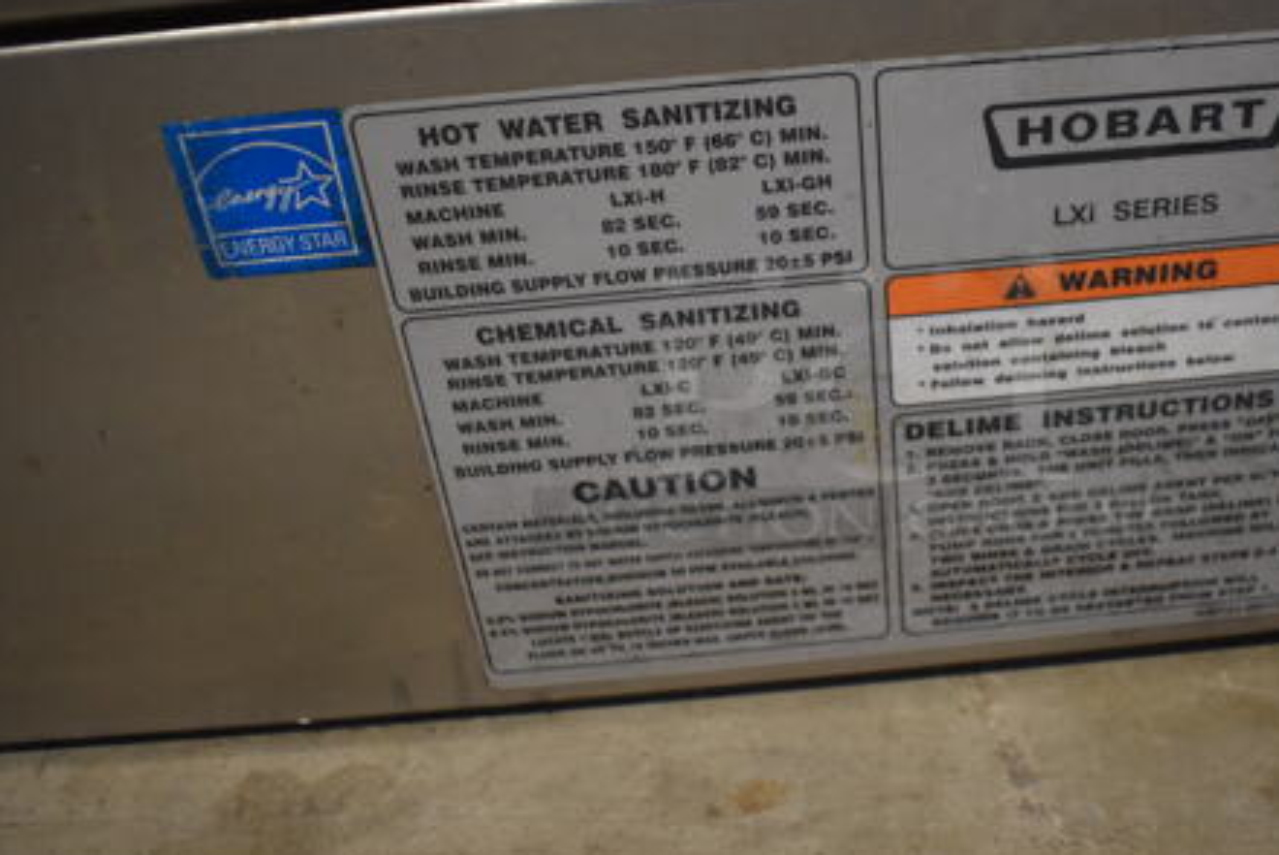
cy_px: 396
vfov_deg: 30.8
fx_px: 1553
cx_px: 858
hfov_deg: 44.1
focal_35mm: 44
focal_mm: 21
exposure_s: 1/125
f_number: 3.8
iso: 2000
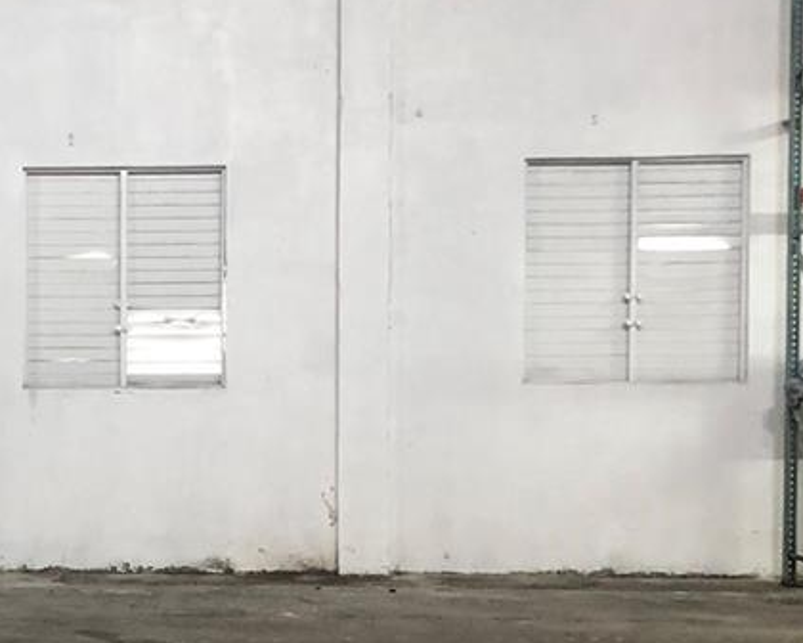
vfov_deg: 19.6
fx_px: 1854
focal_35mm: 78
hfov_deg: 23.8
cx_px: 94
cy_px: 452
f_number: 1.8
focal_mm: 4
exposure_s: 1/15
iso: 80
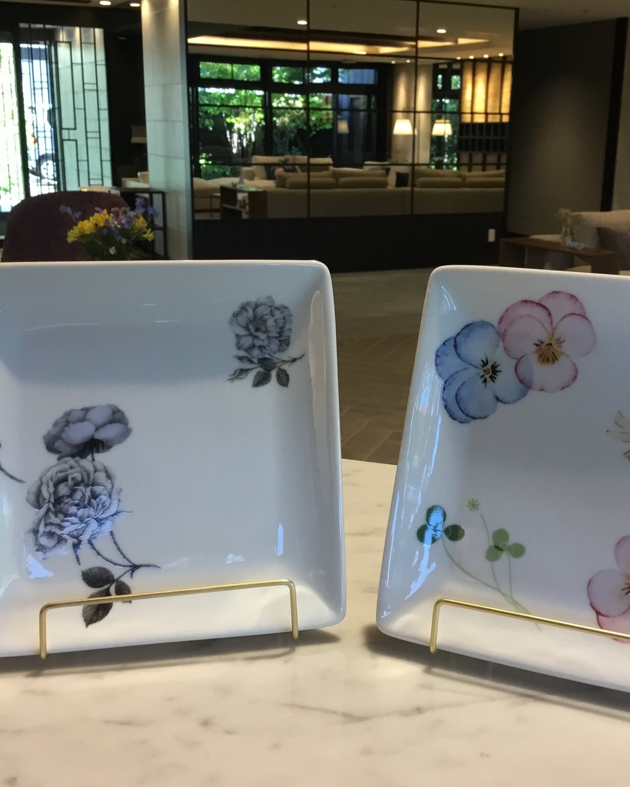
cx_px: 380
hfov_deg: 36.3
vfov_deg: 44.8
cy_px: 395
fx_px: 956
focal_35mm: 41
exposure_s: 1/30
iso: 32
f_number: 2.4
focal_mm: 3.3
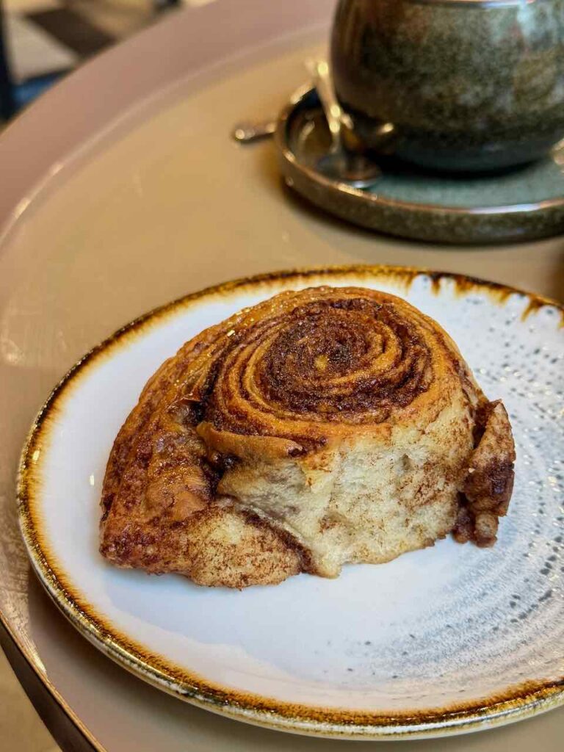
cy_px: 376
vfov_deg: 39.7
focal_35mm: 48
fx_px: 1043
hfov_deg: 30.3
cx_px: 282
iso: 200
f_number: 1.78
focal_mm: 6.76
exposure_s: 1/50
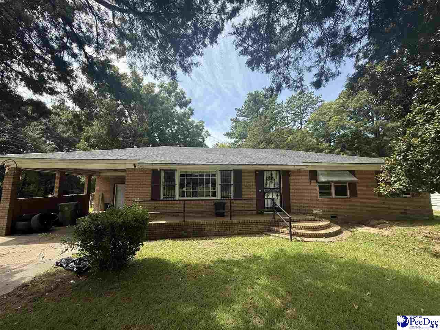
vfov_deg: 85.7
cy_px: 165
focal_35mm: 14
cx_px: 220
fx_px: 178
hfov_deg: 102.1
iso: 64
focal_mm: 2.22
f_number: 2.2
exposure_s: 1/789
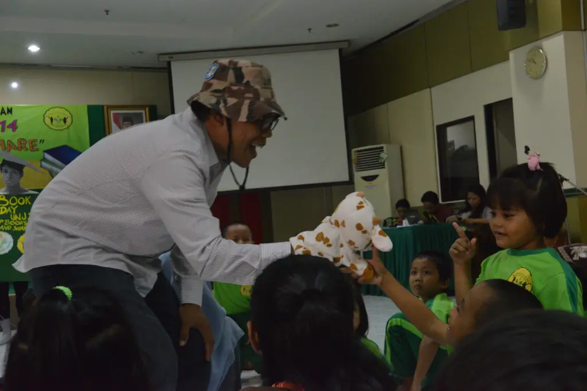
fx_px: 897
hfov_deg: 36.2
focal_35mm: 55
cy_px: 196
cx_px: 294
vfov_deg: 24.6
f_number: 14
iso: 6400
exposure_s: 1/50
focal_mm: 55
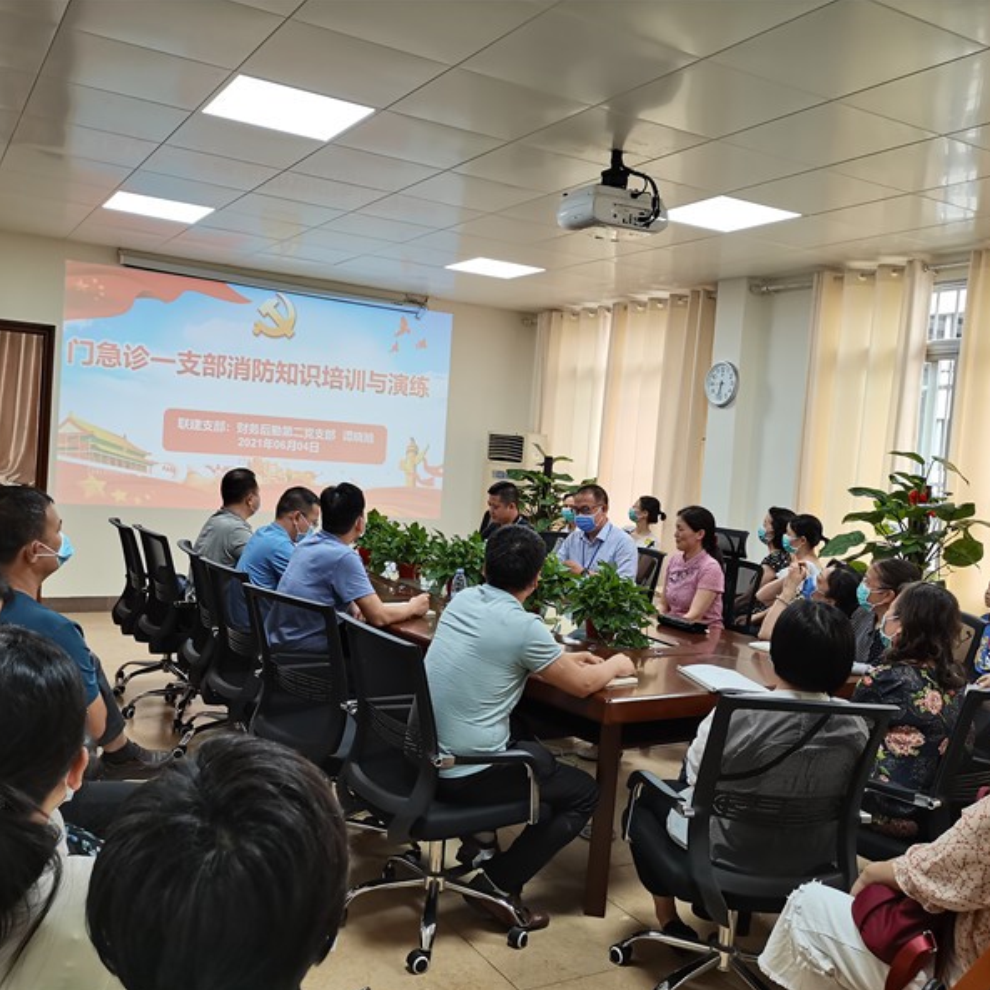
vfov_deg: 52.5
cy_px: 498
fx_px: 1003
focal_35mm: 31
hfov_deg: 52.5
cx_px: 481
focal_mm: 5.58
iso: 400
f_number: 1.8
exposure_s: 1/100
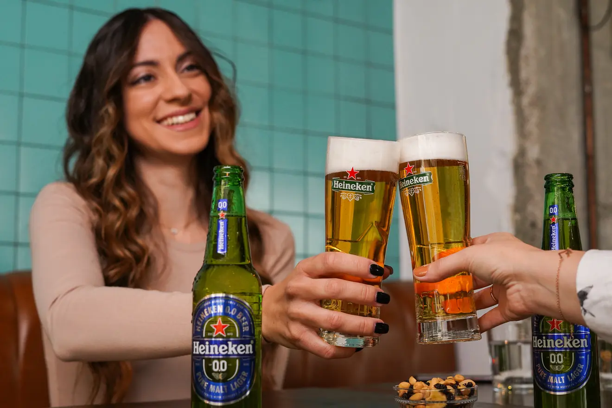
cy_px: 204
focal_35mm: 50
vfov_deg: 27.0
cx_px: 306
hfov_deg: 39.6
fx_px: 850
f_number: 4.5
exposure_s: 1/320
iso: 2500
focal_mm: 50
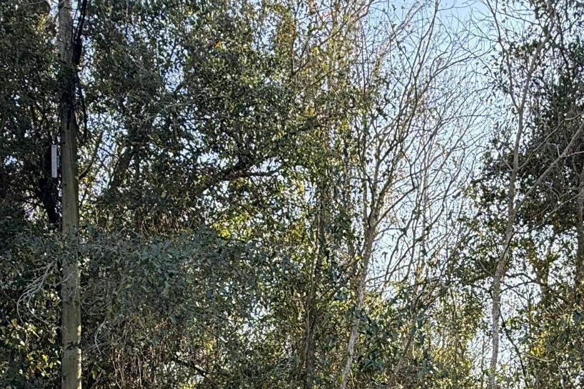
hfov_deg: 44.5
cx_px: 410
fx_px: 697
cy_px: 407
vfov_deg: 28.8
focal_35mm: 43
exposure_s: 1/191
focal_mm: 2.22
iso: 64
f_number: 2.2
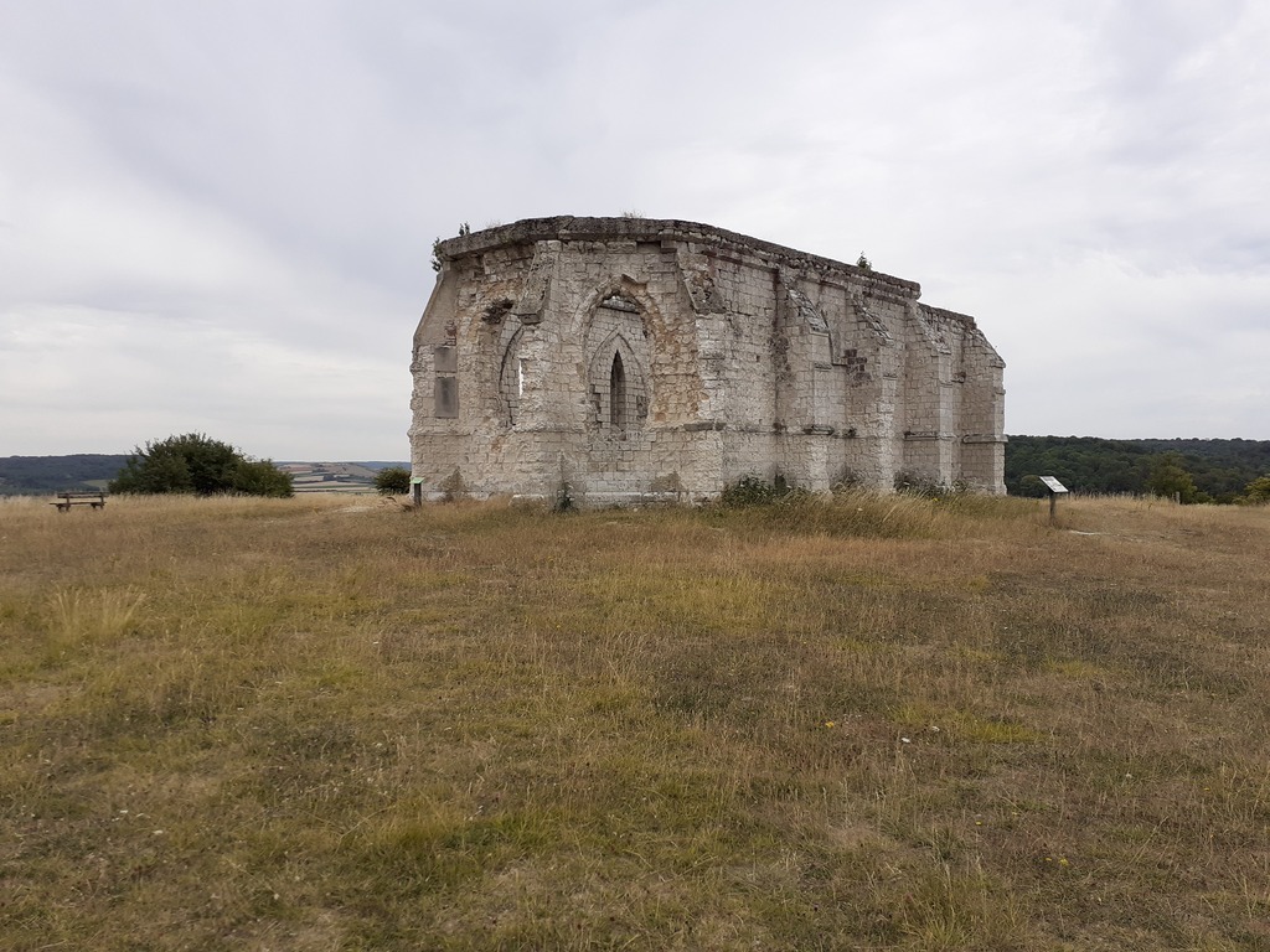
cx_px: 635
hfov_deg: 65.3
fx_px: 991
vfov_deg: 51.4
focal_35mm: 27
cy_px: 476
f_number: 1.9
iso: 40
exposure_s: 1/1754
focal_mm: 3.6
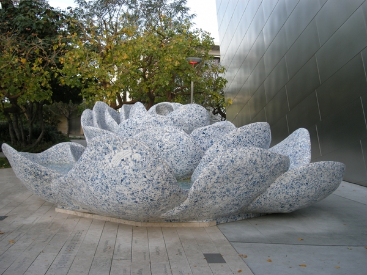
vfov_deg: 38.7
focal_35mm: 37
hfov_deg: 50.1
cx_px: 184
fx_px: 392
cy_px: 138
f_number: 2.8
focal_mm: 7.9
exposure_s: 1/222
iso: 64
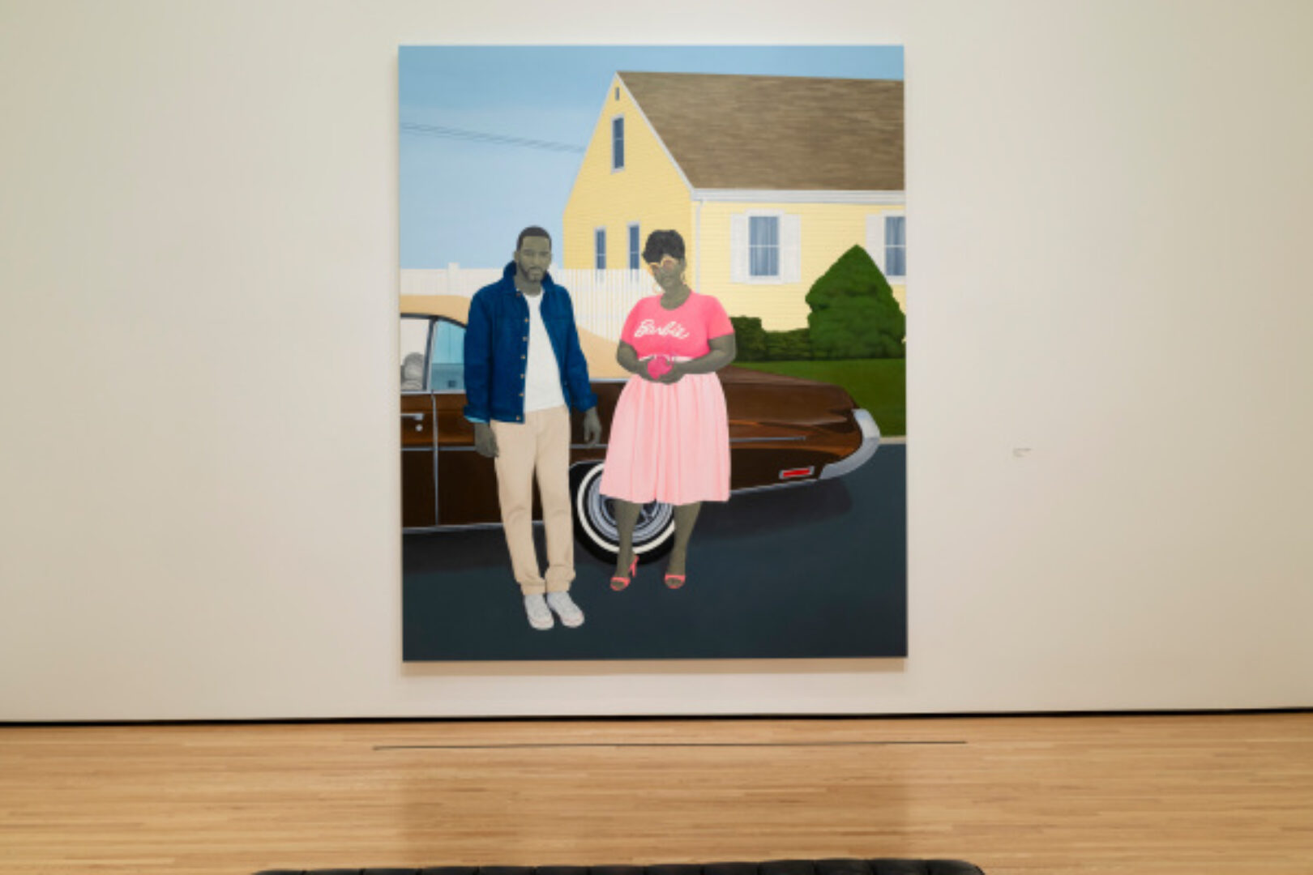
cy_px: 438
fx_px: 1386
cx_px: 656
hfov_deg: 50.7
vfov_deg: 35.1
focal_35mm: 38
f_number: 8
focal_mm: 38
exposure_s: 1/13
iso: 400
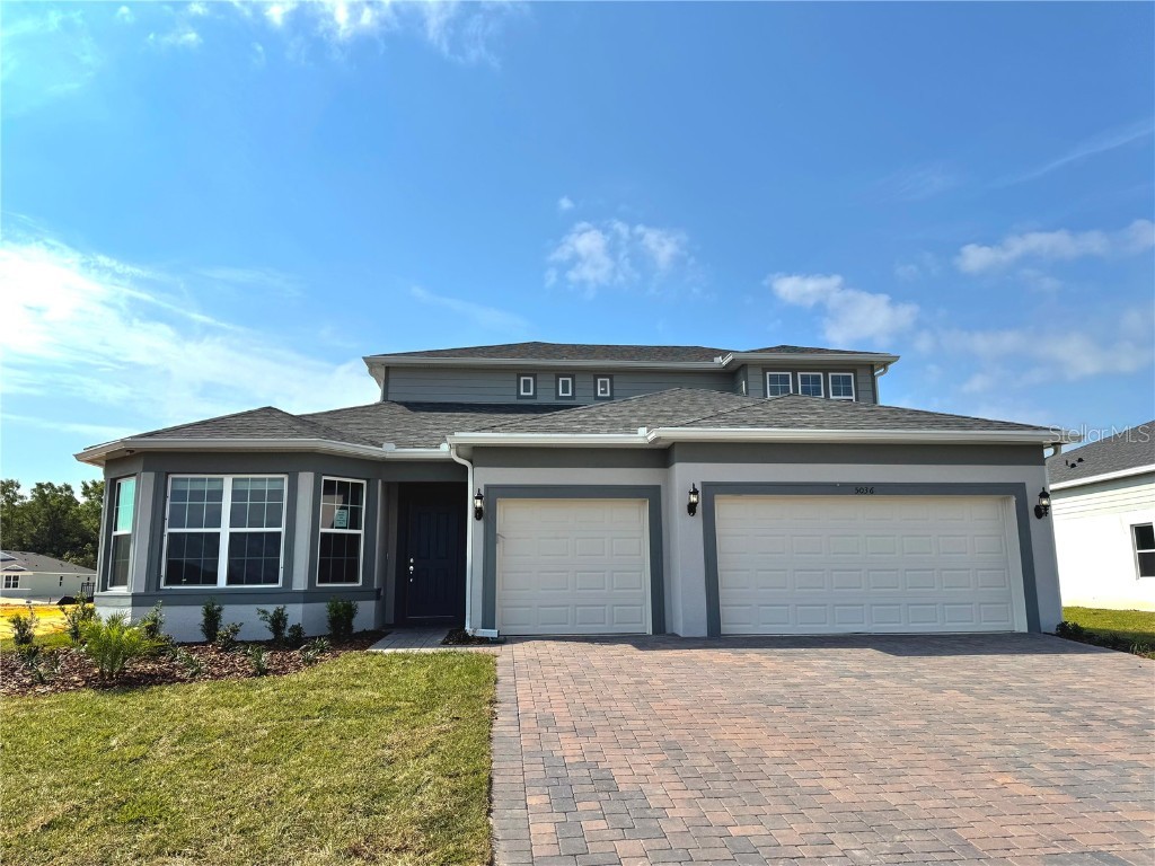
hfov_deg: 71.6
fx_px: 801
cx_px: 578
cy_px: 433
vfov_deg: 56.8
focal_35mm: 24
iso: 80
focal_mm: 6.76
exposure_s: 1/9009
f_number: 1.78
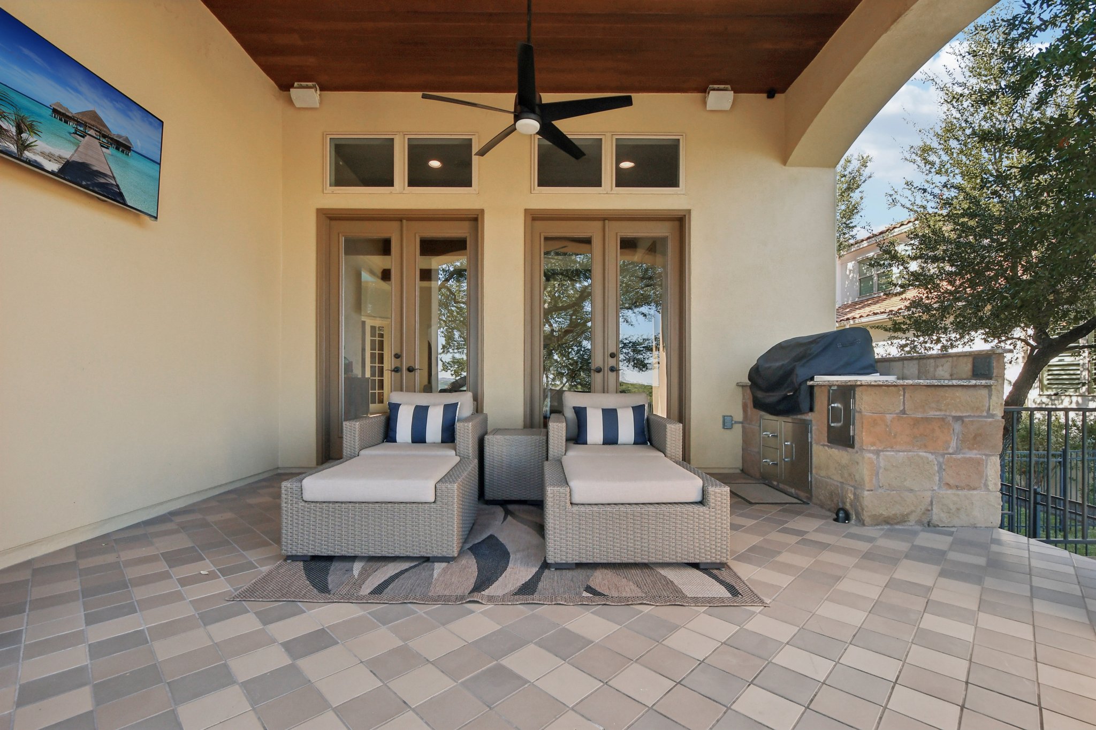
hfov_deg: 100.4
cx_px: 548
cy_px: 365
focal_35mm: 15
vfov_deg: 77.3
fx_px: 457
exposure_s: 1/125
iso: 400
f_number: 8
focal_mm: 10
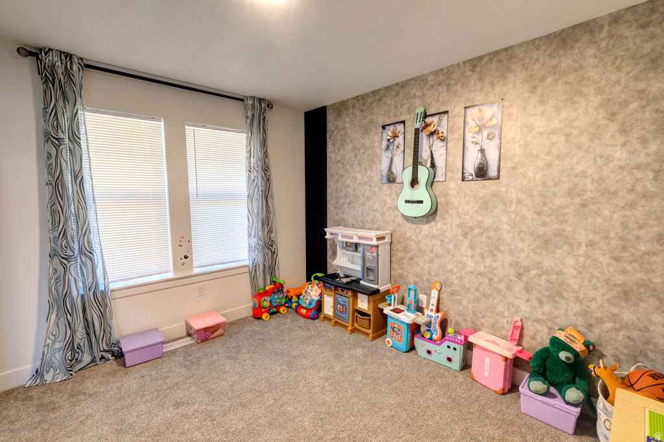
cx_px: 332
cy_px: 221
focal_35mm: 15
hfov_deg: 100.4
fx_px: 277
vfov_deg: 77.3
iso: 500
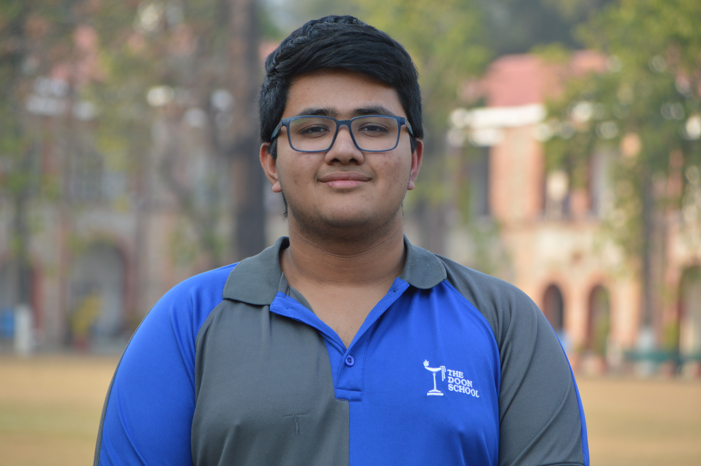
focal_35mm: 248
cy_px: 233
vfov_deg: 5.5
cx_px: 350
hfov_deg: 8.3
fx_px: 4815
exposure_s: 1/160
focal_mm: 165
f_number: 7.1
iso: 200
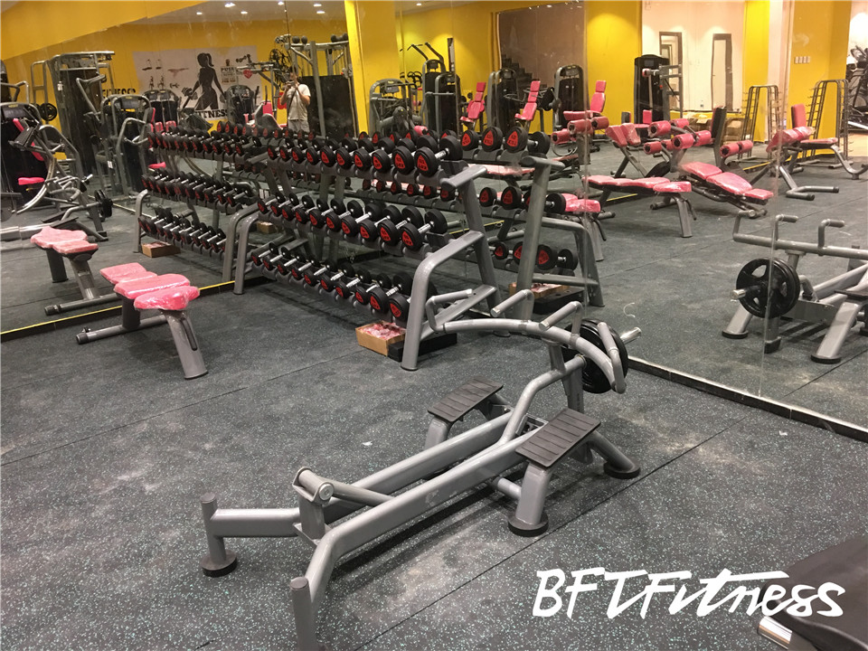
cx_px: 434
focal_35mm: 29
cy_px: 326
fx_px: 727
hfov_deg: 61.7
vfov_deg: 48.2
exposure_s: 1/15
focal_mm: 4.15
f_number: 2.2
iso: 80
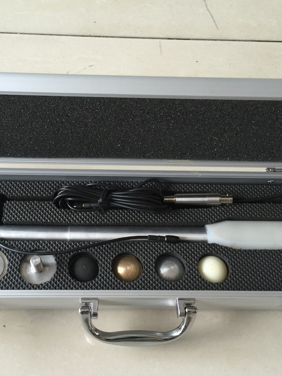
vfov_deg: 46.8
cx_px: 119
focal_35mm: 40
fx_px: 434
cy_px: 188
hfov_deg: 35.9
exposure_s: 1/33
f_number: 2.2
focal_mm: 4.15
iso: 50
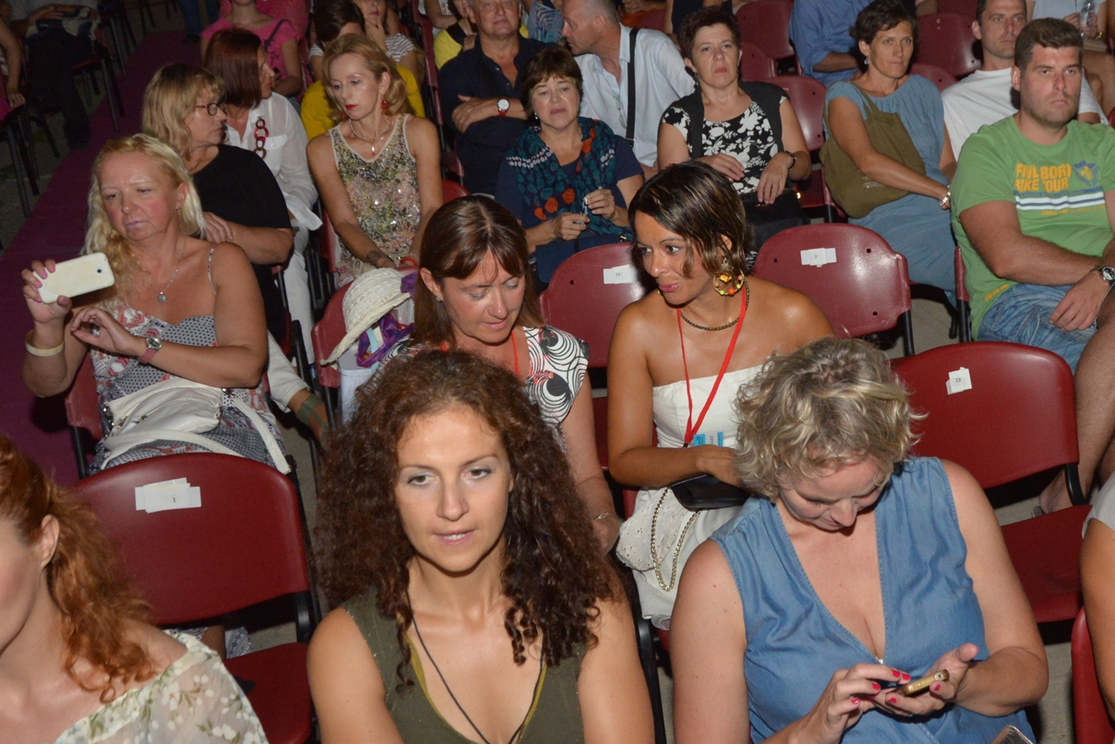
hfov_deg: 41.1
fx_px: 1456
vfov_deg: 28.6
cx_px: 792
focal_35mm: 47
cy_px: 292
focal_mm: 24
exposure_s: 1/100
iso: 2000
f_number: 6.3
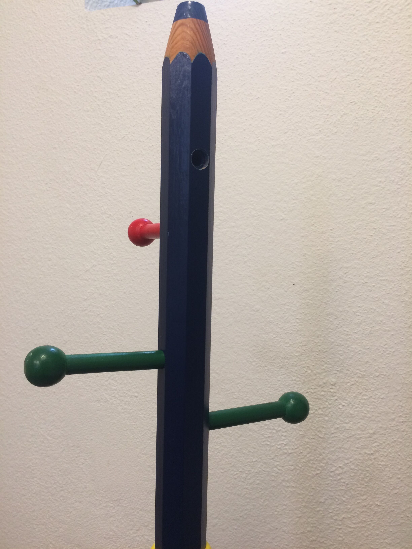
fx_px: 460
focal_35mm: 29
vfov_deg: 61.7
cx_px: 206
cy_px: 274
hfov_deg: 48.2
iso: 125
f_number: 2.2
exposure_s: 1/33
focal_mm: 4.15
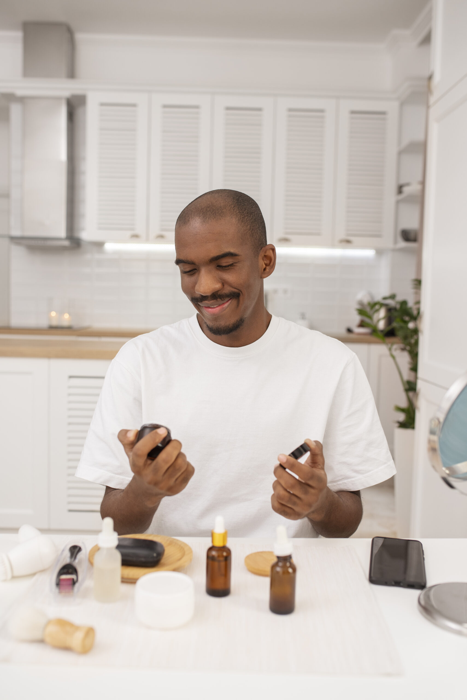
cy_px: 350
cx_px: 234
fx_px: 680
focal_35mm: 35
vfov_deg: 54.4
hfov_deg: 37.9
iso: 400
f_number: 3.5
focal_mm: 35
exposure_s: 1/200
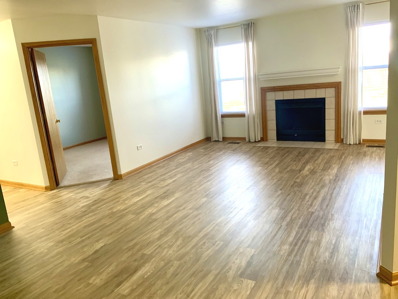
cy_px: 150
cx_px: 199
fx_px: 333
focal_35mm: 29
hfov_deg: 61.7
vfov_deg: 48.2
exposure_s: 1/60
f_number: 1.8
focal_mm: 3
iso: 80
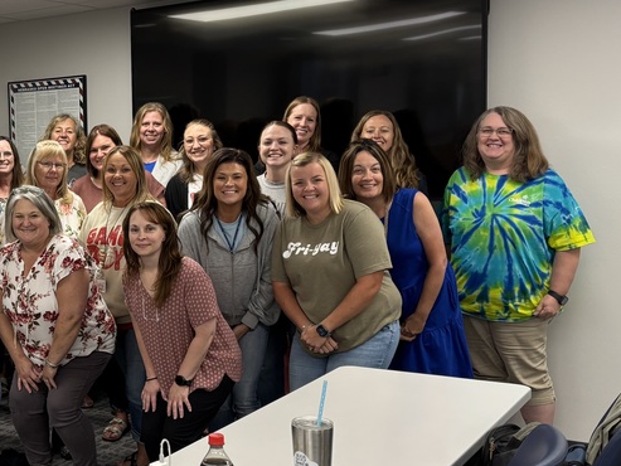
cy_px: 236
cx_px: 8
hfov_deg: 32.8
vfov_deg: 27.0
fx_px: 969
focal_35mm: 54
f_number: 1.6
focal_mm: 5.96
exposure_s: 1/60
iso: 125
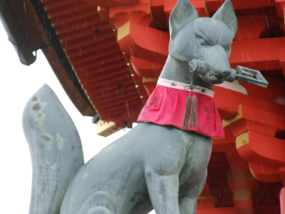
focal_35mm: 314
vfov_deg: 4.7
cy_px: 107
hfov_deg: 6.3
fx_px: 2585
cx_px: 142
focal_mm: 42
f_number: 5.6
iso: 800
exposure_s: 1/200
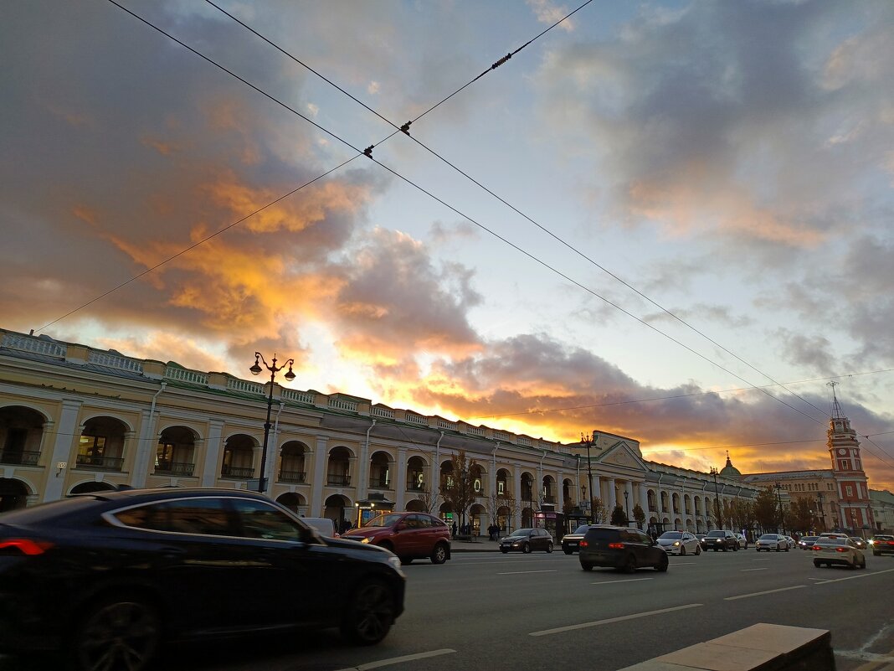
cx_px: 447
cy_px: 336
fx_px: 594
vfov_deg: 58.9
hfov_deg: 73.9
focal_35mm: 23
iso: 100
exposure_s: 1/101
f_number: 1.75
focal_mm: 5.25
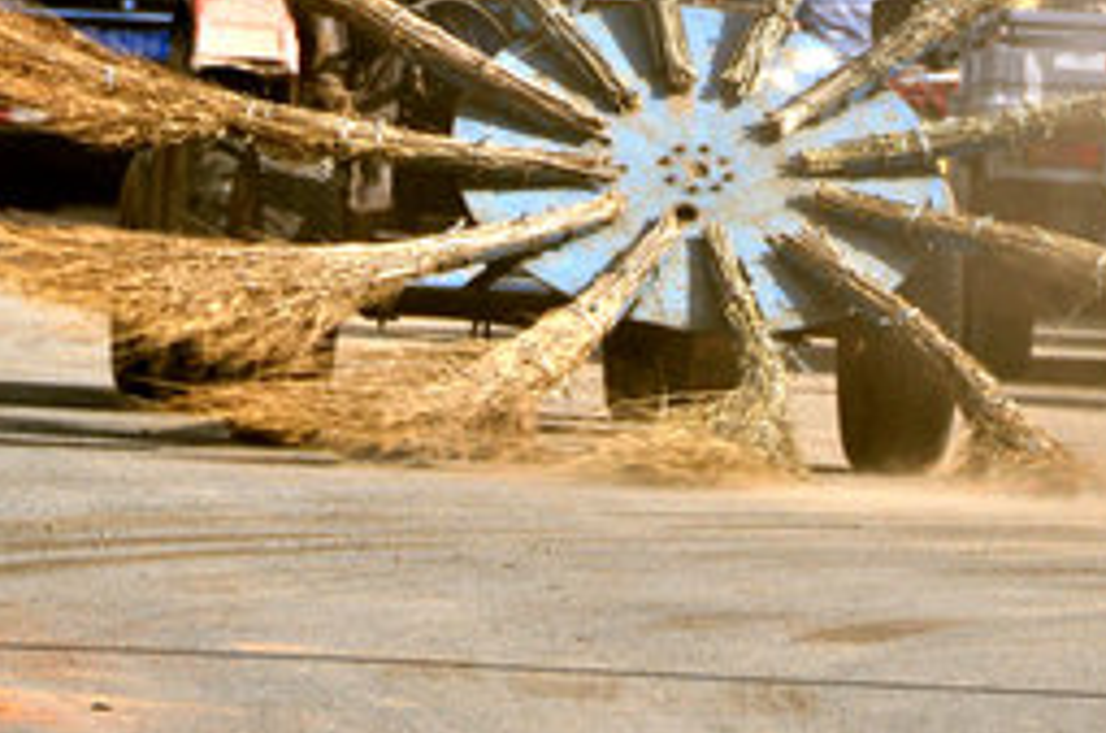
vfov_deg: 1.9
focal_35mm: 707
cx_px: 698
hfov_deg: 2.9
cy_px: -93
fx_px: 21680
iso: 250
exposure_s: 1/500
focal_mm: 200
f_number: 5.6
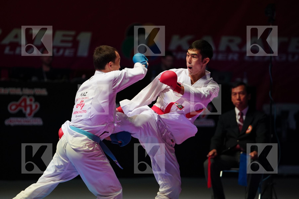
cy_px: 100
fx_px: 1644
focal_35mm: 198
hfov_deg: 10.4
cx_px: 150
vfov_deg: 6.9
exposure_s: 1/1000
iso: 1600
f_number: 2.8
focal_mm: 198
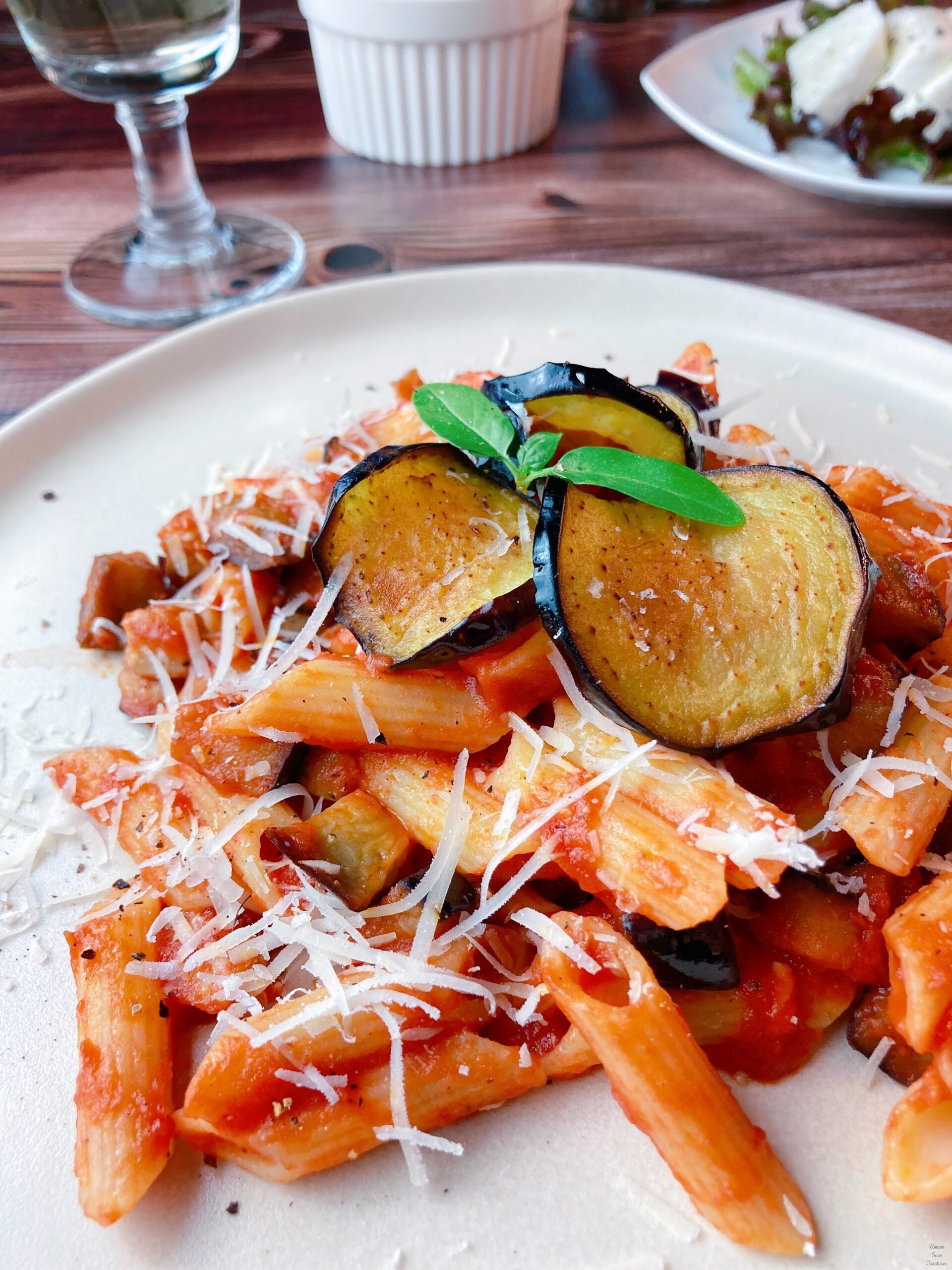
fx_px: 1027
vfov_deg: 63.4
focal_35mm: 28
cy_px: 635
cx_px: 476
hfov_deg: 49.7
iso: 64
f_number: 1.8
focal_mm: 3.99
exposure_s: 1/100
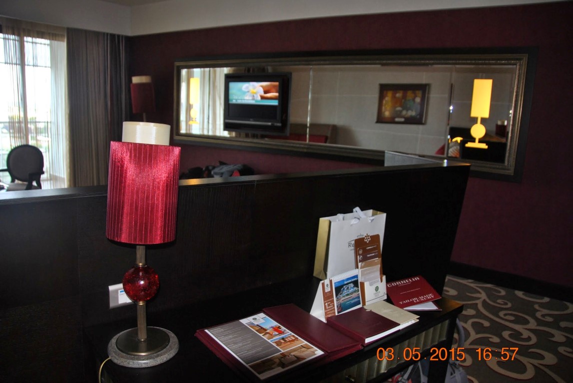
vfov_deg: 48.1
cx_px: 286
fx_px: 430
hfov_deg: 67.3
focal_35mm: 27
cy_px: 192
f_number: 3.5
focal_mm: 18
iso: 200
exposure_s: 1/60
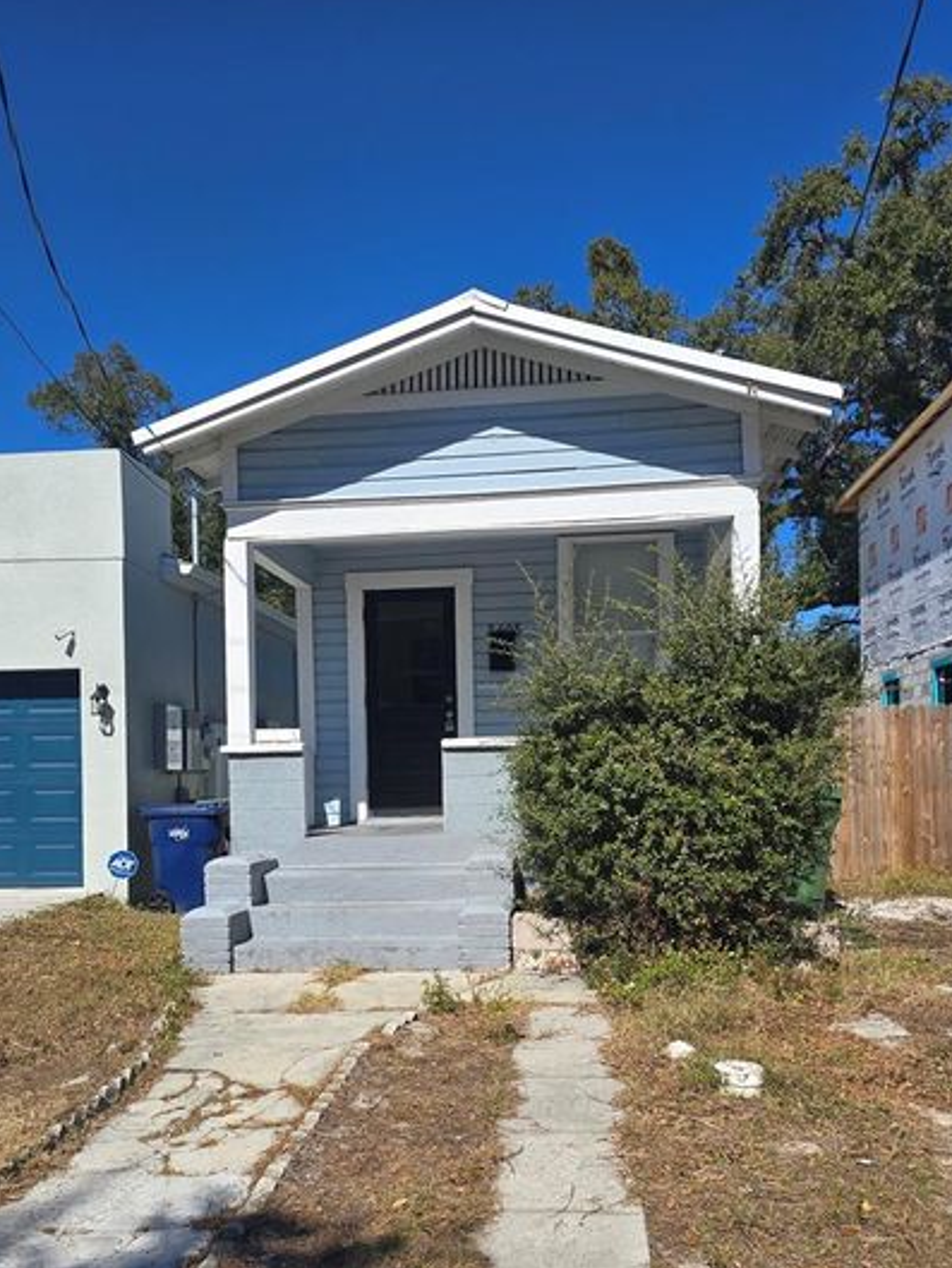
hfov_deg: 48.2
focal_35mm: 29
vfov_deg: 61.1
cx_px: 444
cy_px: 768
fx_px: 1063
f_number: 1.7
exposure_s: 1/1087
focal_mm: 6.3
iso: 12
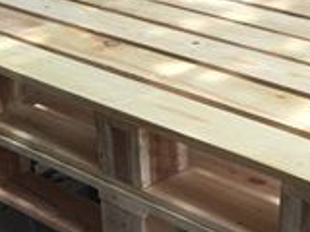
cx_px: 203
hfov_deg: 20.2
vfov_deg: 15.2
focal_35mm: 97
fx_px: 869
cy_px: 150
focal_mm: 3.3
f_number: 2.4
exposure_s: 1/129
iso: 25
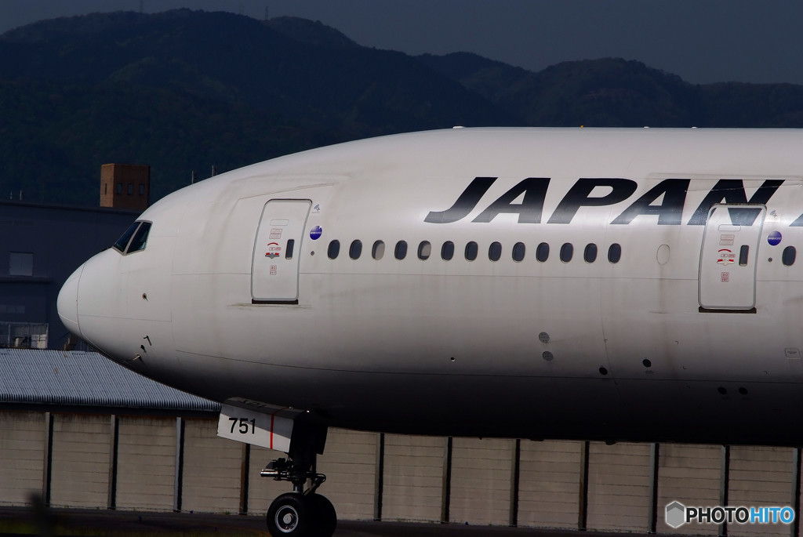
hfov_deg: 5.1
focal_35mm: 405
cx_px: 402
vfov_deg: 3.4
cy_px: 268
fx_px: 9043
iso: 200
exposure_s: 1/1500
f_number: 14
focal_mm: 270
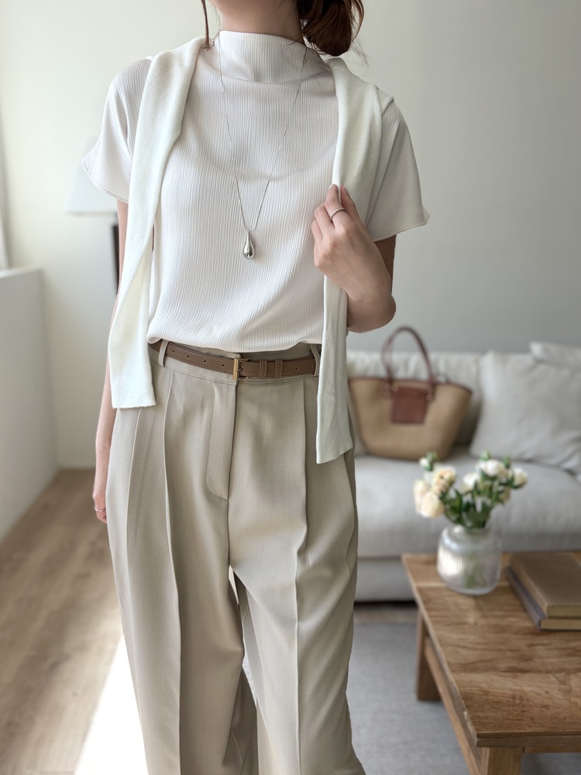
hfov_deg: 53.1
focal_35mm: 26
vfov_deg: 67.3
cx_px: 290
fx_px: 582
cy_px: 388
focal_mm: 5.96
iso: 50
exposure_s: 1/427
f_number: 1.6
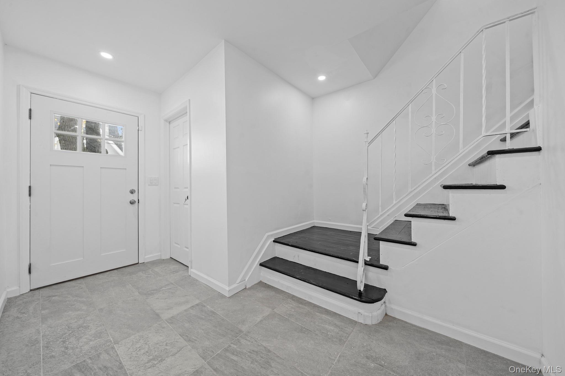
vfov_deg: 90.0
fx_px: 188
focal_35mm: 12
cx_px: 282
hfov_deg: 112.6
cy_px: 188
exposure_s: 1/1.67
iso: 100
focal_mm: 12
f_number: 9
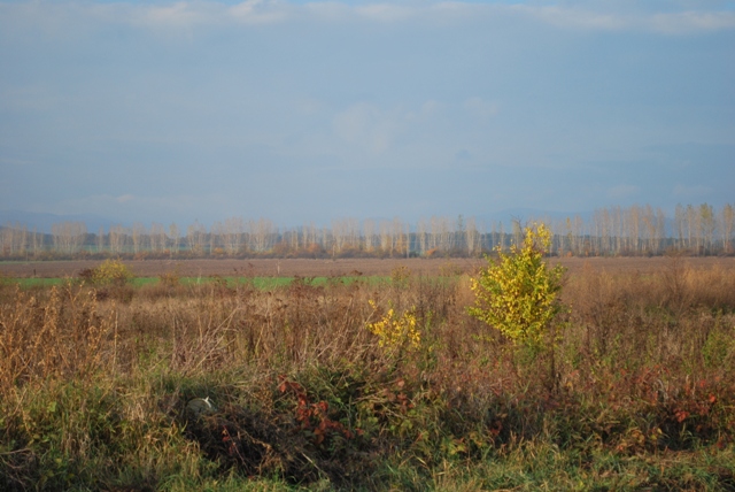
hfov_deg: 24.6
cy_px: 246
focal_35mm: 82
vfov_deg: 16.6
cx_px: 368
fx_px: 1686
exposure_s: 1/500
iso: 200
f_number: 5.6
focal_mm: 55
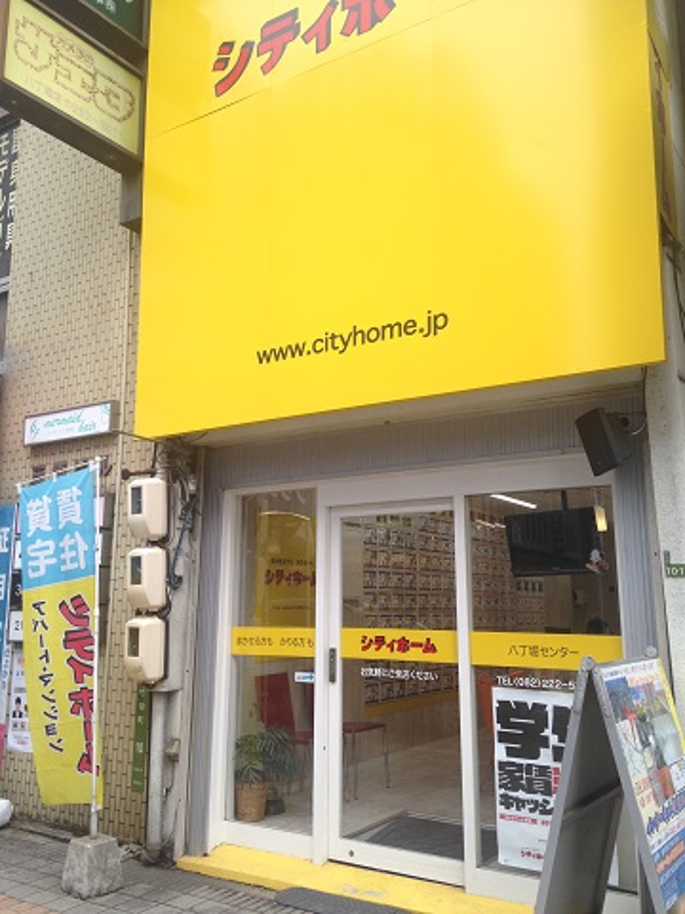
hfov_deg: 42.9
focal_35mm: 33
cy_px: 457
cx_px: 342
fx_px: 871
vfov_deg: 55.4
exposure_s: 1/306
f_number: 2.4
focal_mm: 4.12
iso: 50
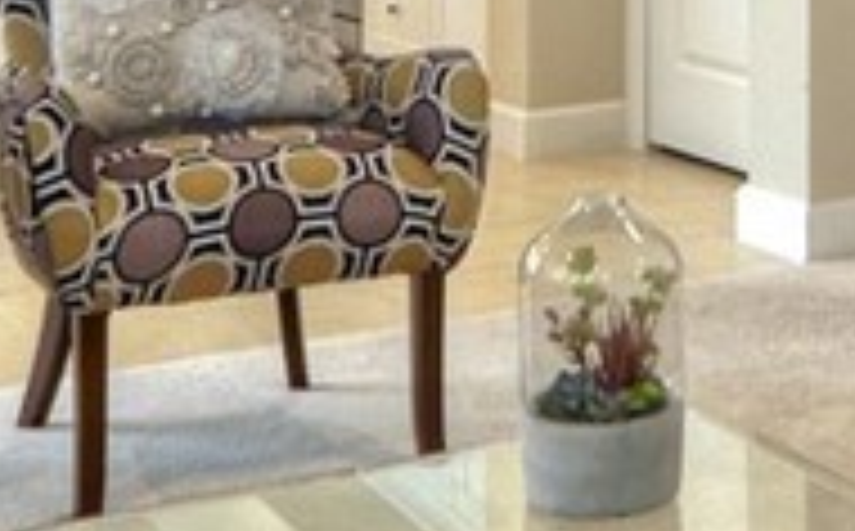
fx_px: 2303
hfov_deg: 20.5
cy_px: -274
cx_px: 810
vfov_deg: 12.5
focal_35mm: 99
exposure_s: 1/5
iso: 125
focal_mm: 12
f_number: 7.1
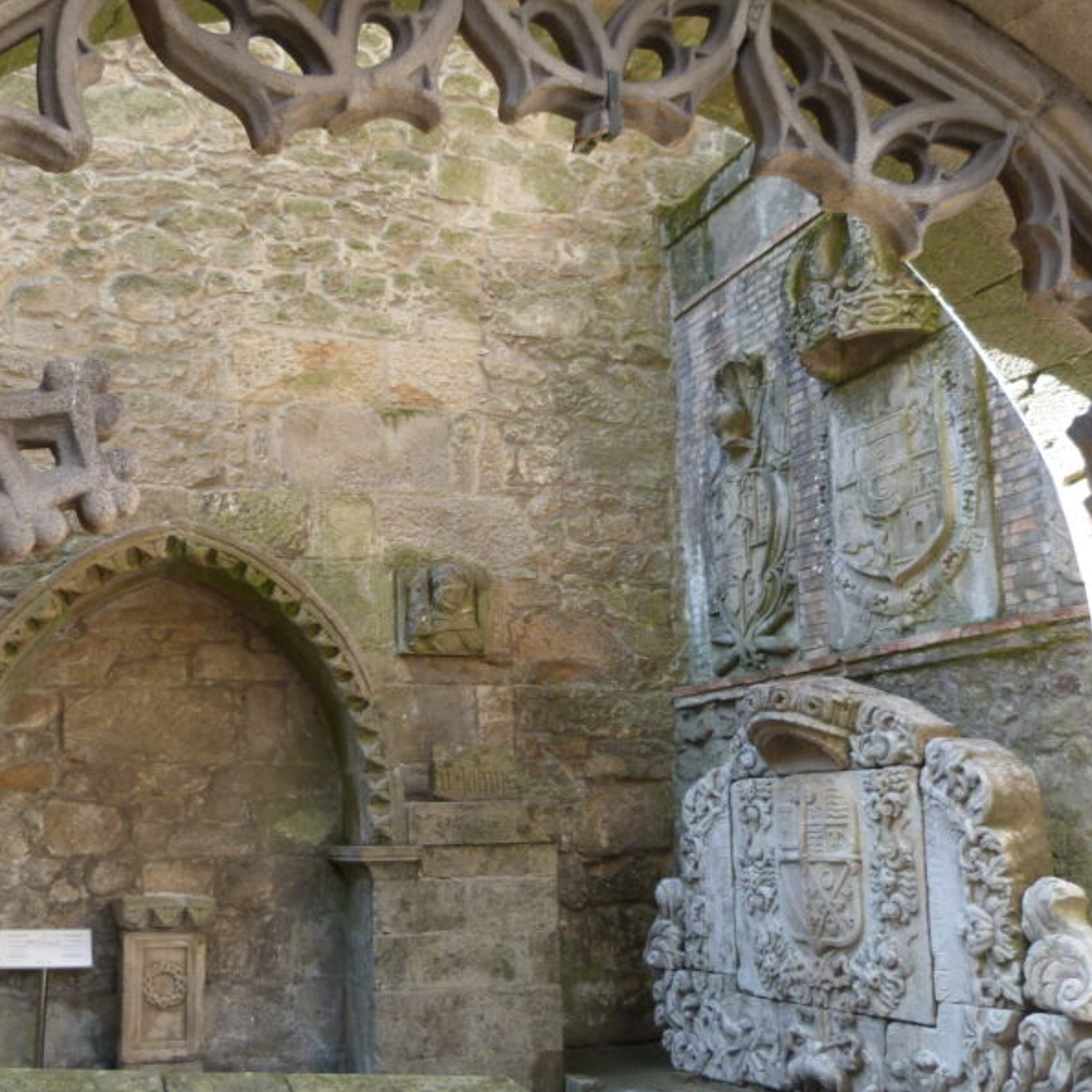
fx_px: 1356
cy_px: 565
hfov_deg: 43.6
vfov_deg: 43.9
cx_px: 433
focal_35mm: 38
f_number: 2.8
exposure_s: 1/60
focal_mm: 4.5
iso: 100
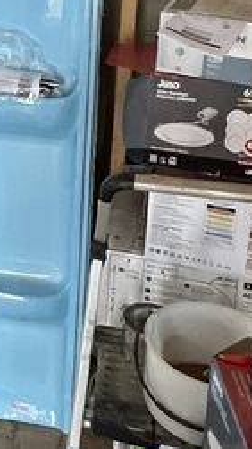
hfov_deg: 18.0
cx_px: -104
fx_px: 725
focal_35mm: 61
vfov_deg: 32.9
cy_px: 59
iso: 320
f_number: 1.8
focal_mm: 1.57
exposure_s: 1/60
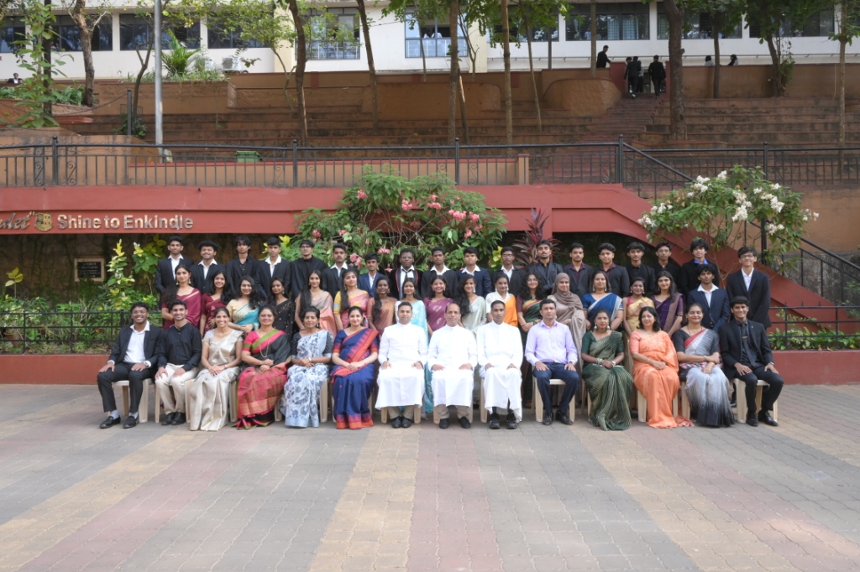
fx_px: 633
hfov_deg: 68.4
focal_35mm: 26
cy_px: 286
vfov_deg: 48.7
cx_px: 430
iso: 1600
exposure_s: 1/125
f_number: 13
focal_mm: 26.5
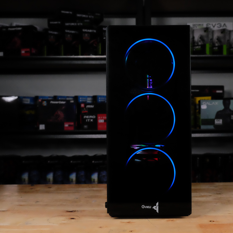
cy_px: 117
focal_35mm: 45
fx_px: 343
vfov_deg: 37.6
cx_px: 147
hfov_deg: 37.3
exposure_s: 1/80
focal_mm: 23.3
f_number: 6.4
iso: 6400
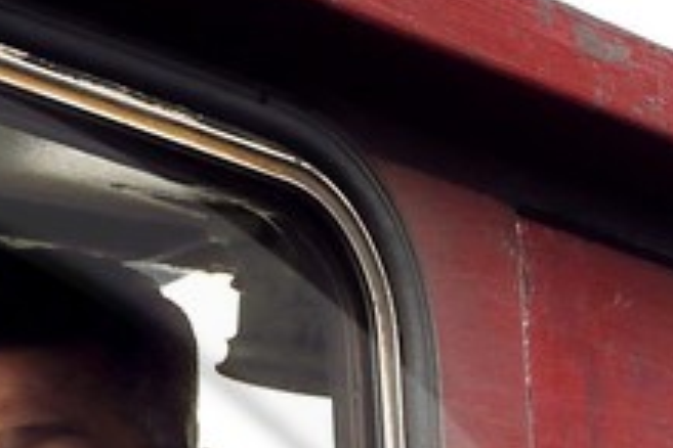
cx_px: -489
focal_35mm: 197
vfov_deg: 6.4
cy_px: 1273
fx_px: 3683
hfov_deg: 9.9
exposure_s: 1/640
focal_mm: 27
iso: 800
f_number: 7.1
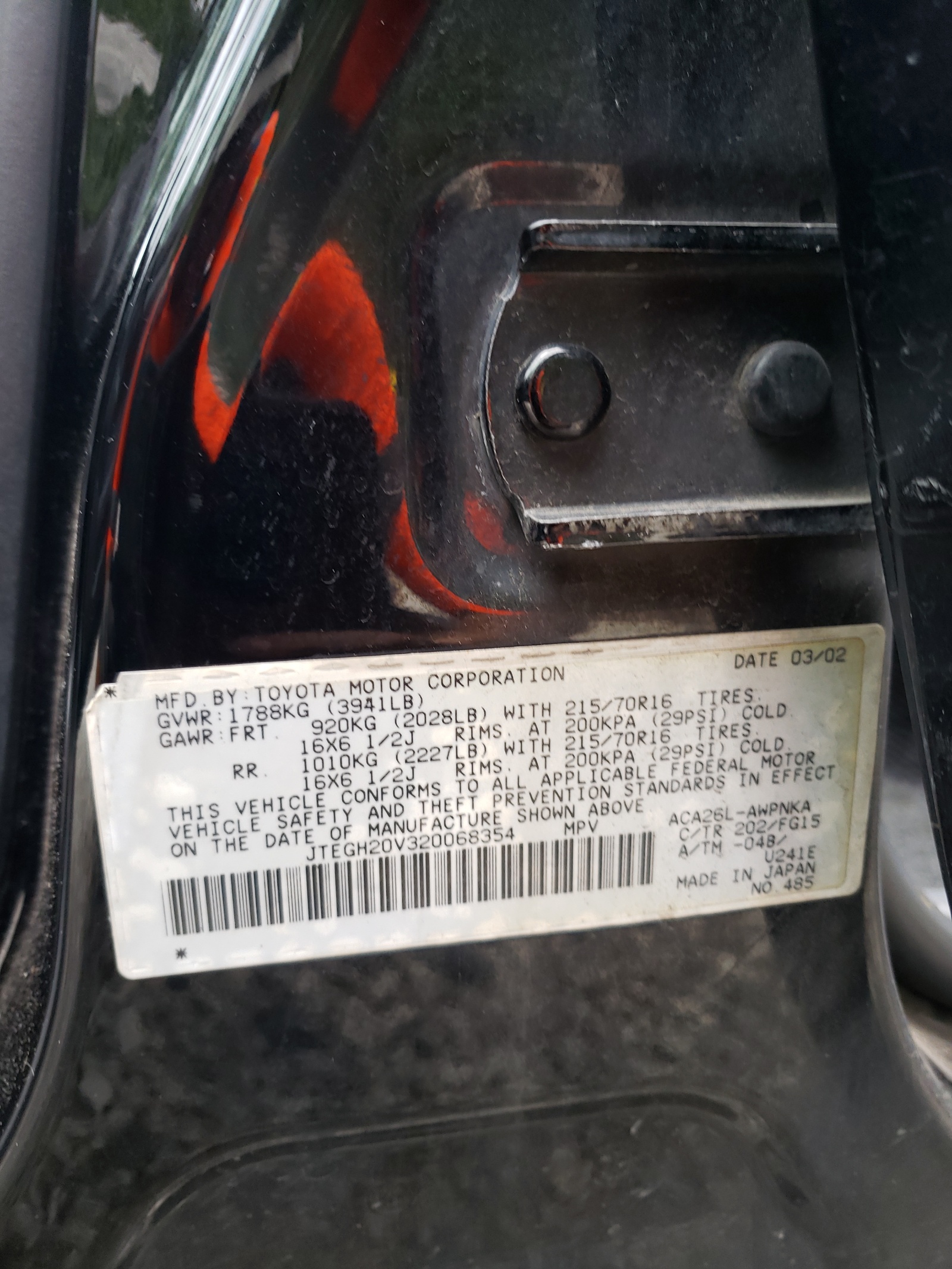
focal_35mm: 26
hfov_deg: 53.1
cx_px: 476
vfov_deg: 67.3
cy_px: 634
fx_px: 953
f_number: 1.5
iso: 69
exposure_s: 1/120
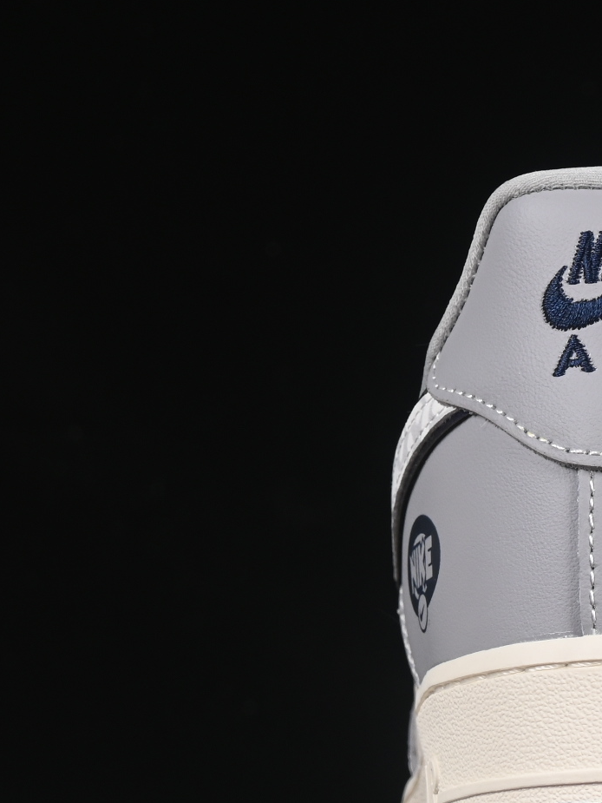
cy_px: 390
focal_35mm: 217
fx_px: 5031
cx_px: 994
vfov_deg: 9.1
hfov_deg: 6.7
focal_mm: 50
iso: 160
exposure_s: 1/80
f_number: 8
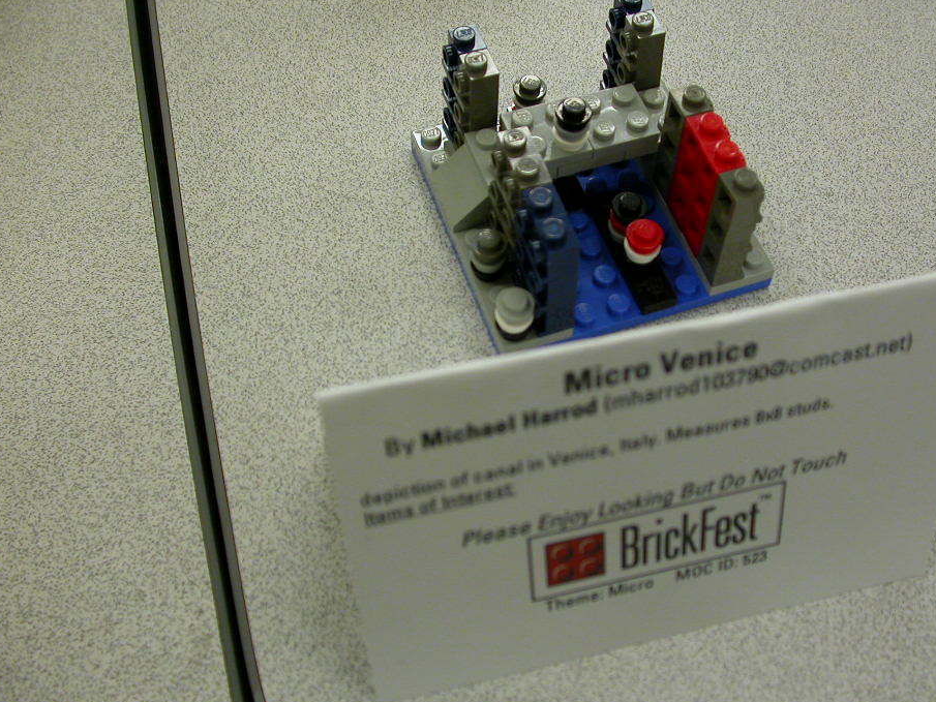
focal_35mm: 43
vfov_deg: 33.6
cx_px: 516
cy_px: 345
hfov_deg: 43.8
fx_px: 1163
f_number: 2.6
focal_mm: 7.85
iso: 100
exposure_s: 1/21.2
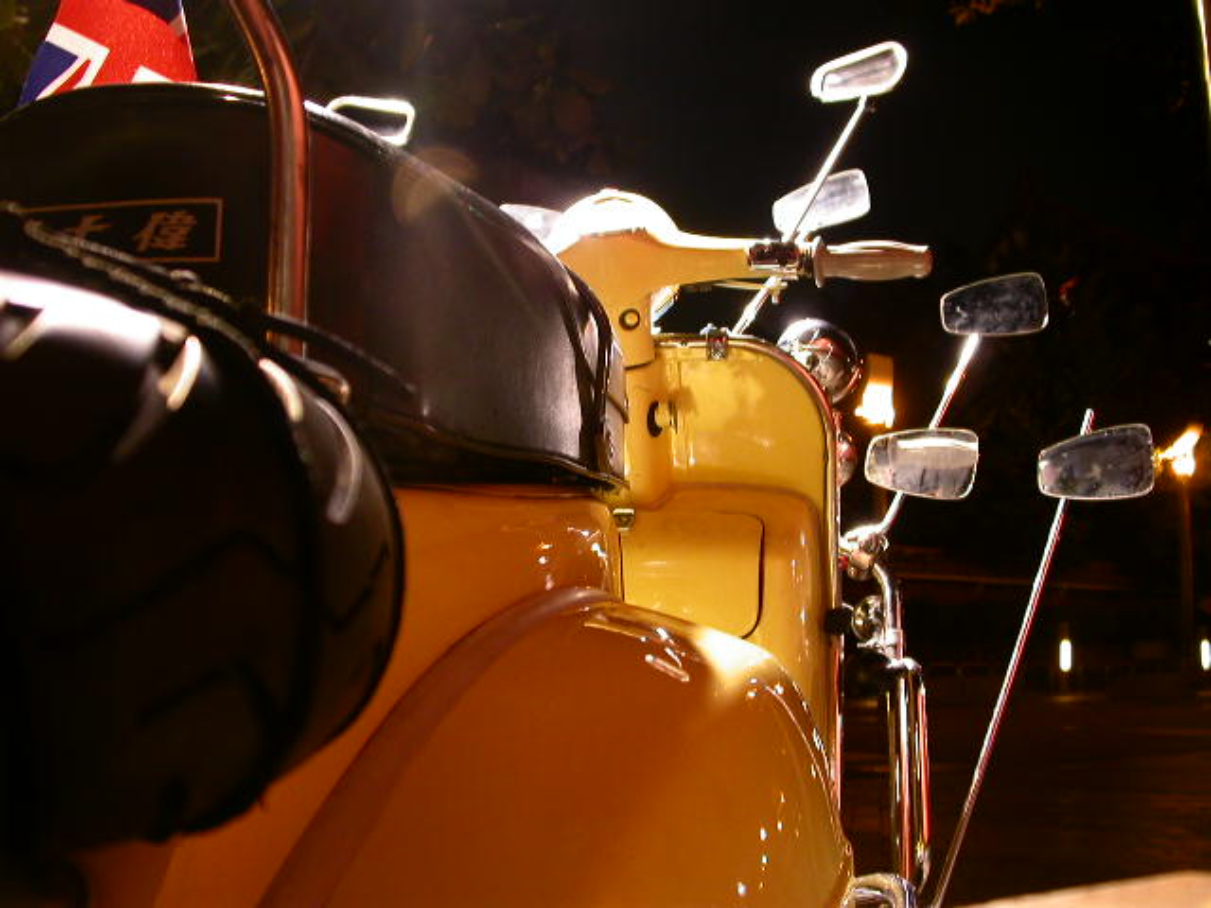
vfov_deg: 37.7
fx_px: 1329
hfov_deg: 49.0
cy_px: 454
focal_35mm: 38
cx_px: 606
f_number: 2.6
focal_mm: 7.85
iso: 100
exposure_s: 1/4
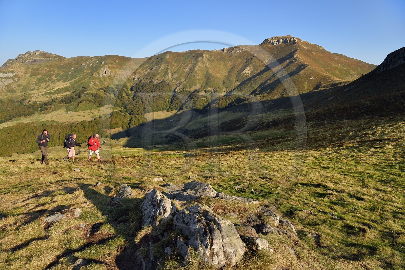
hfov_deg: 73.8
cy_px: 135
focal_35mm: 24
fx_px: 270
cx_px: 202
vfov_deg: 53.1
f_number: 9
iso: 200
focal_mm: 24
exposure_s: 1/320
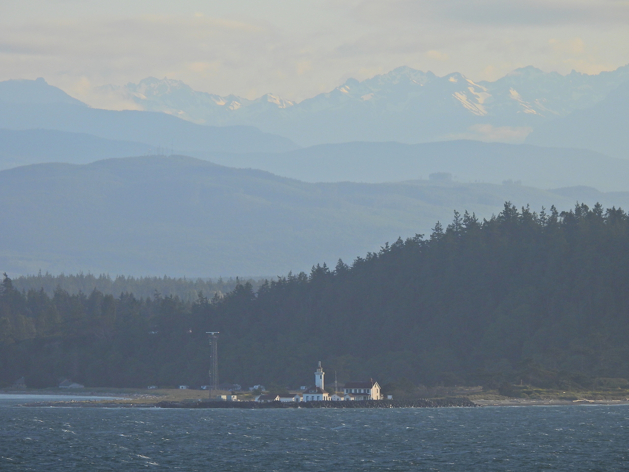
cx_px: 314
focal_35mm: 380
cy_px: 236
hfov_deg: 5.2
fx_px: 6905
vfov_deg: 3.9
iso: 100
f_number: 5
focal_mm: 67.8
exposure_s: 1/500
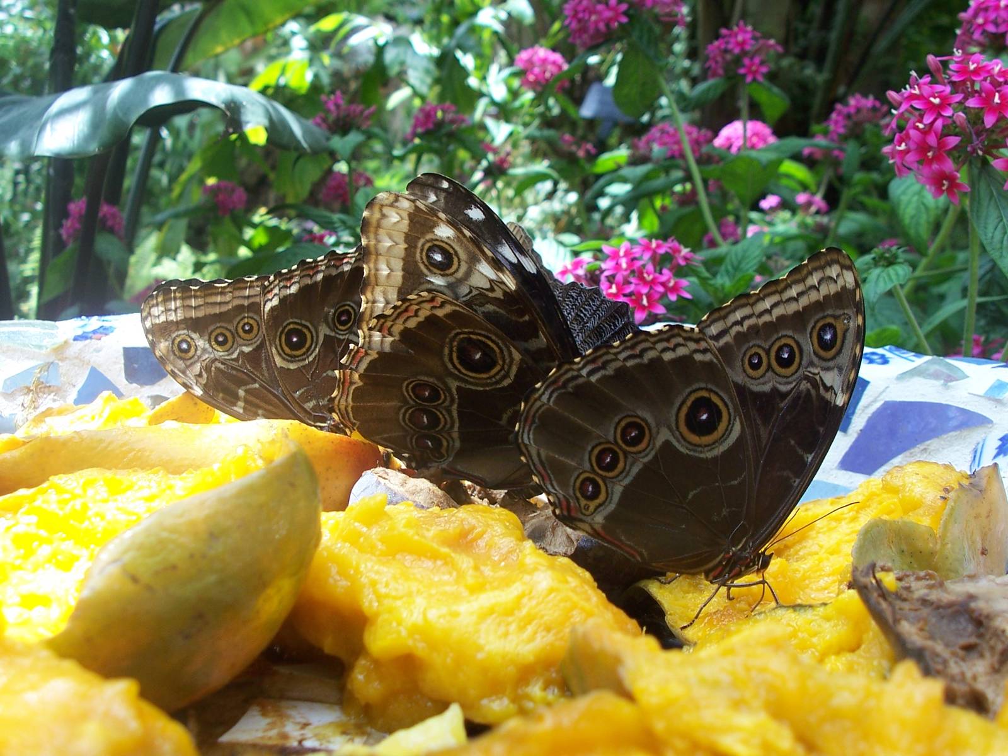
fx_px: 1223
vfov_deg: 34.3
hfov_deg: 44.8
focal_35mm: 42
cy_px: 378
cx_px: 504
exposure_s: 1/90
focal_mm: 7.2
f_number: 2.8
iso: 80
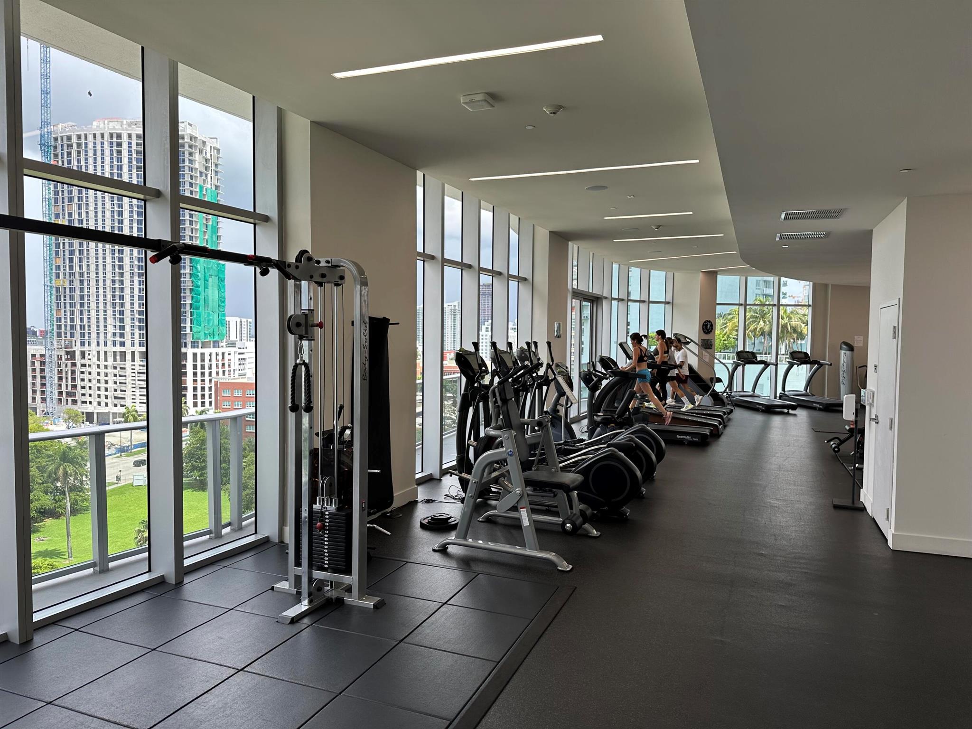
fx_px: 674
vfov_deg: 56.8
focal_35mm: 24
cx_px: 486
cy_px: 364
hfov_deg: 71.6
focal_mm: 6.86
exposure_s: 1/411
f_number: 1.78
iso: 80
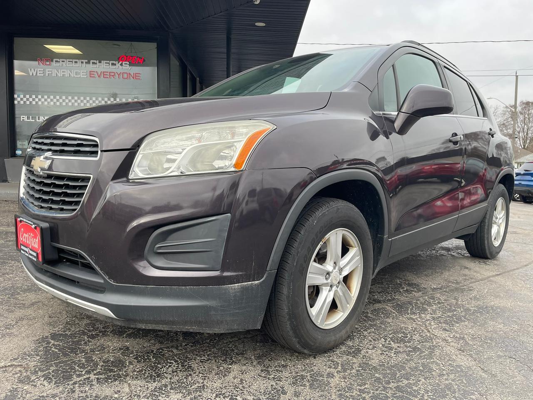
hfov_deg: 67.3
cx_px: 266
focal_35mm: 26
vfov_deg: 53.1
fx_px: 400
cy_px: 200
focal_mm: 4.2
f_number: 1.6
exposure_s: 1/314
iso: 32
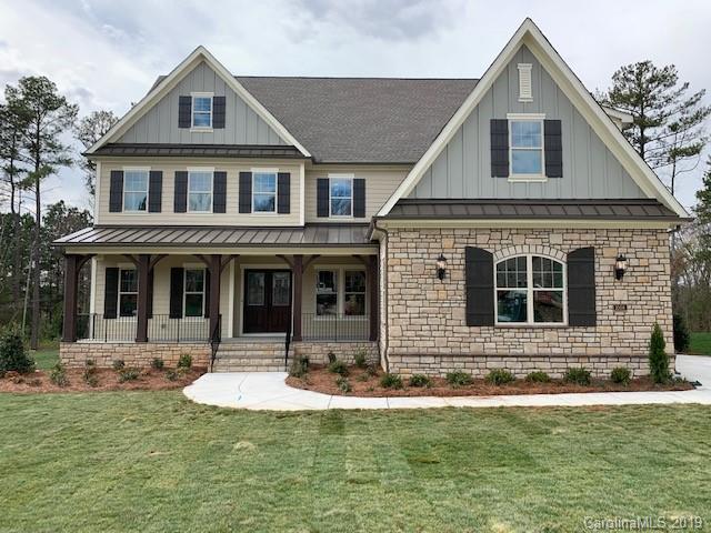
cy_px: 266
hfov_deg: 67.3
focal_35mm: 26
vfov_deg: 53.1
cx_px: 356
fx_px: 534
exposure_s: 1/1314
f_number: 1.8
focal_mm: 4.25
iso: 25
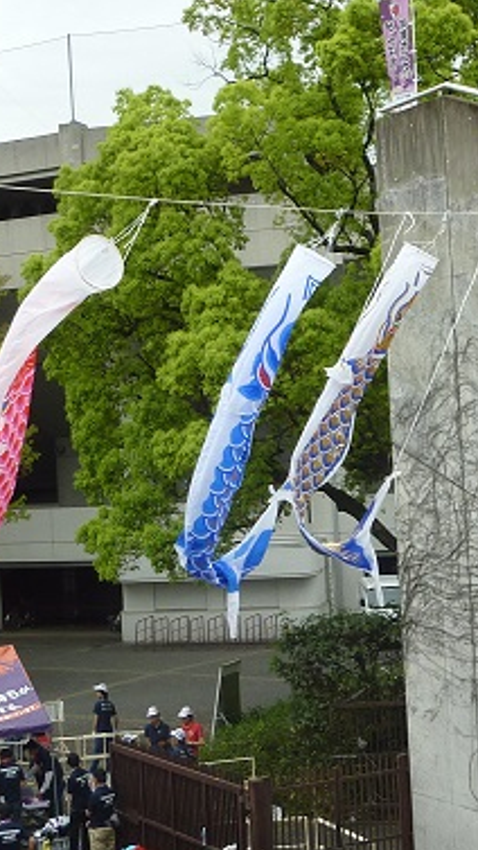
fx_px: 1533
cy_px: 431
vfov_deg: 31.0
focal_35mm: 68
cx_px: 219
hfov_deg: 17.7
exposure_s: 1/200
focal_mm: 5.3
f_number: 4
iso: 80
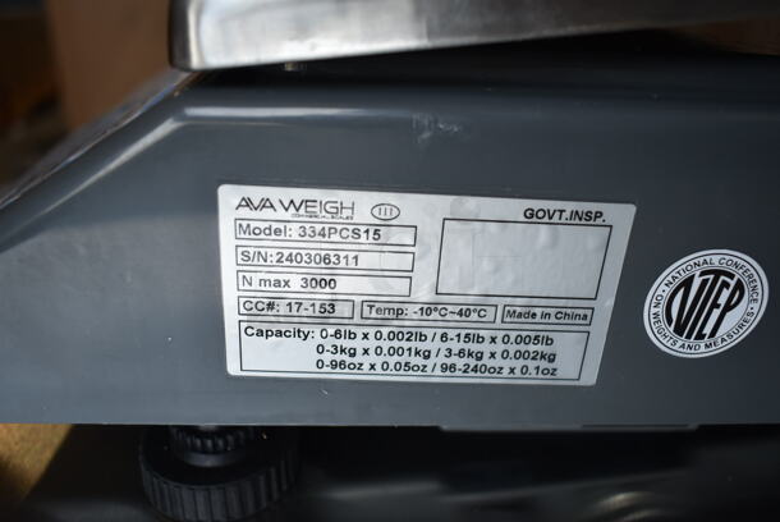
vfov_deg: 40.1
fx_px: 716
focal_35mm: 33
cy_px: 261
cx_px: 390
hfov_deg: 57.2
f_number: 3.8
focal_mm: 22
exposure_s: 1/125
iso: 180
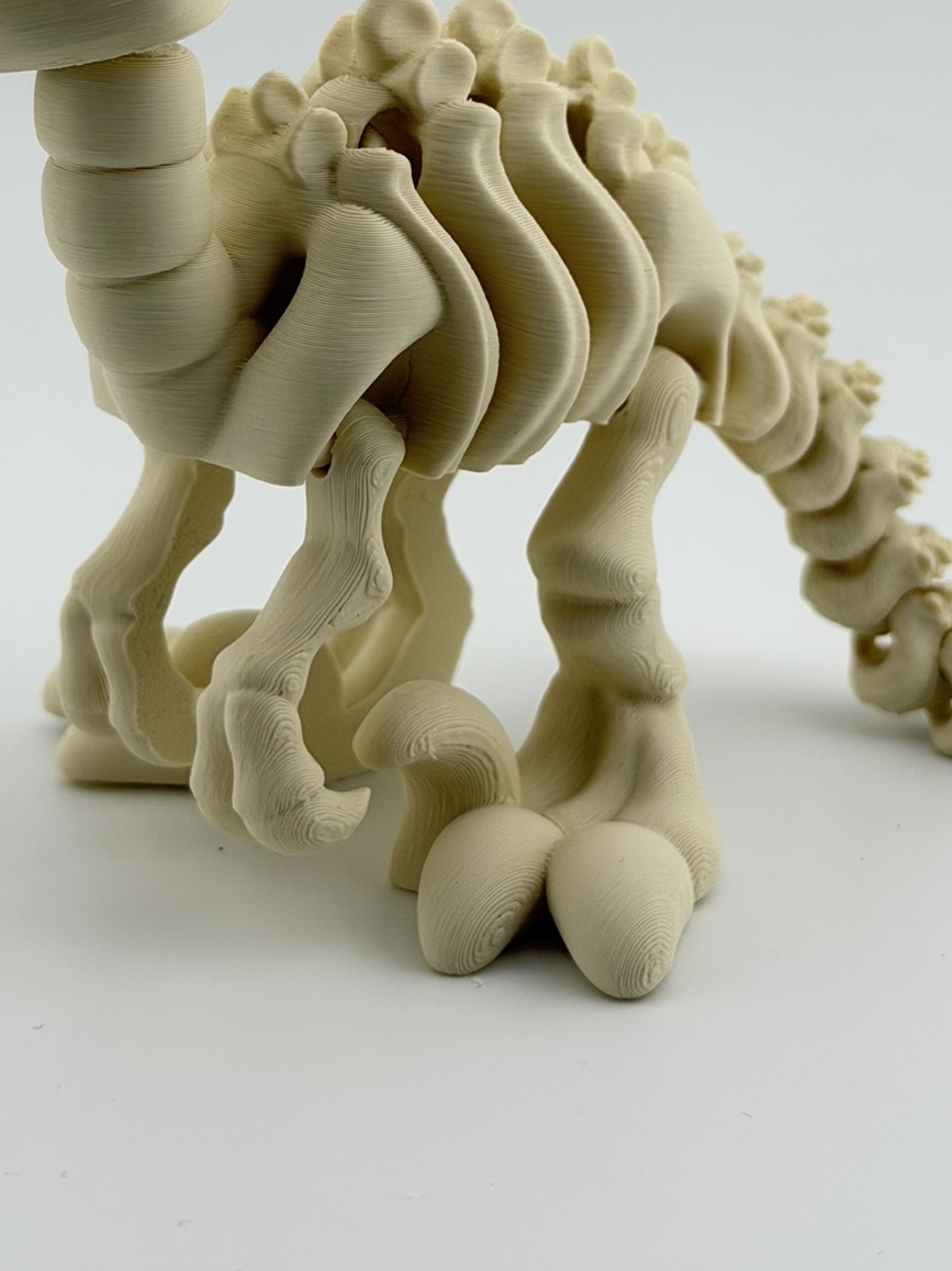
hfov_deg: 17.3
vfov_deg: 22.6
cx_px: 390
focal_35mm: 85
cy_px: 215
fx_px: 3119
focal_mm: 6.76
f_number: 1.78
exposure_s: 1/2146
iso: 64
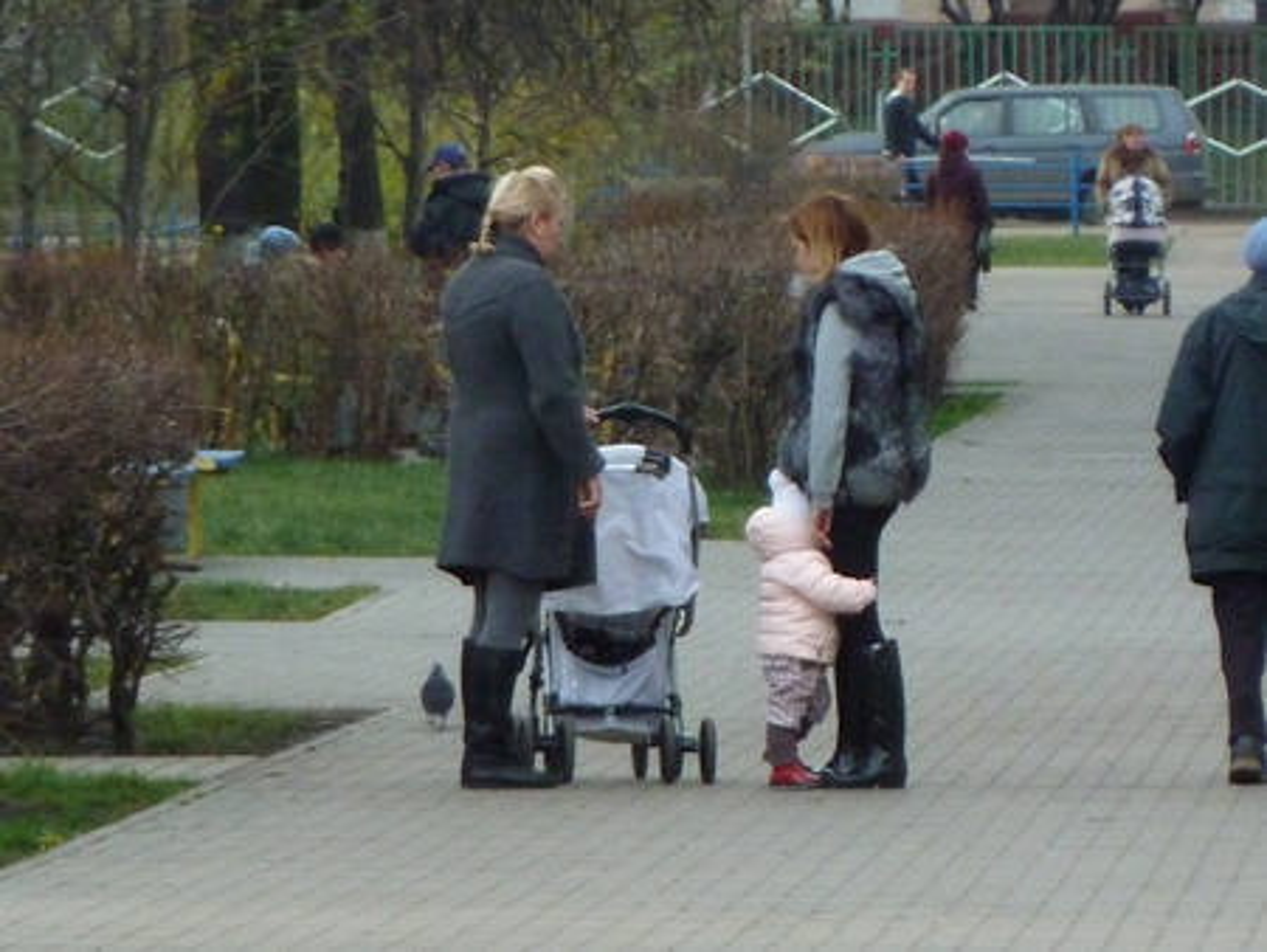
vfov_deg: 3.7
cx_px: 634
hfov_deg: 5.0
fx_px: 14612
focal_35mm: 399
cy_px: 476
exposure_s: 1/250
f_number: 4.9
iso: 400
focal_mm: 49.2
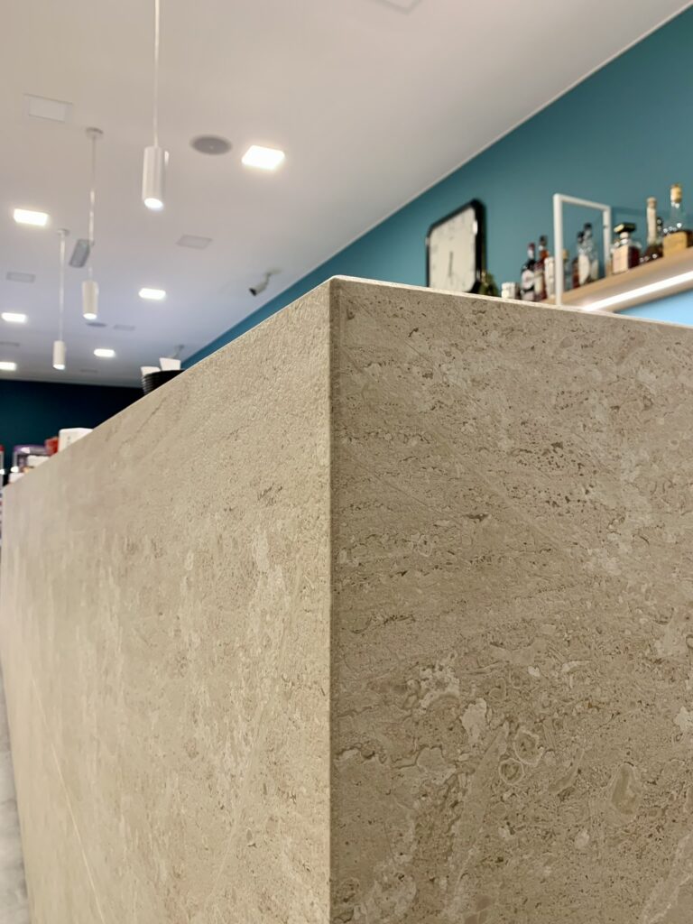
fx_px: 694
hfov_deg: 53.1
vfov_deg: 67.3
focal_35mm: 26
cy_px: 462
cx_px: 346
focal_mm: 4.25
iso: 80
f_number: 1.8
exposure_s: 1/49
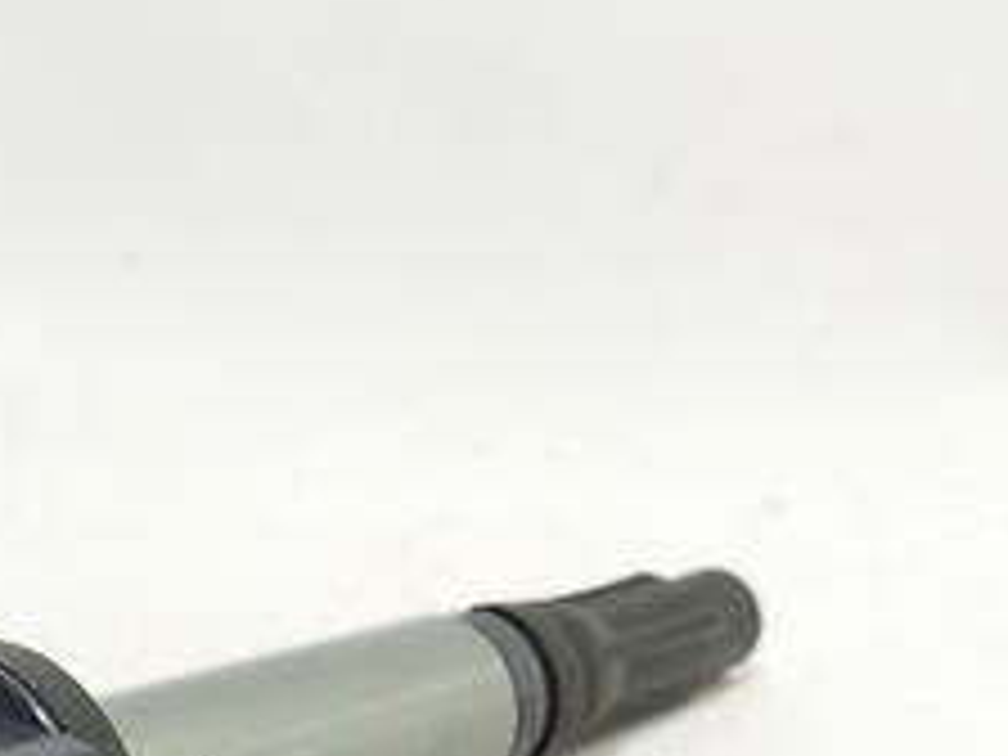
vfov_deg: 18.6
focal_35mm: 77
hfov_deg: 25.1
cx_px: 256
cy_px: 756
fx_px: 2242
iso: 157
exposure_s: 1/100
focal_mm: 4.71
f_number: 1.79
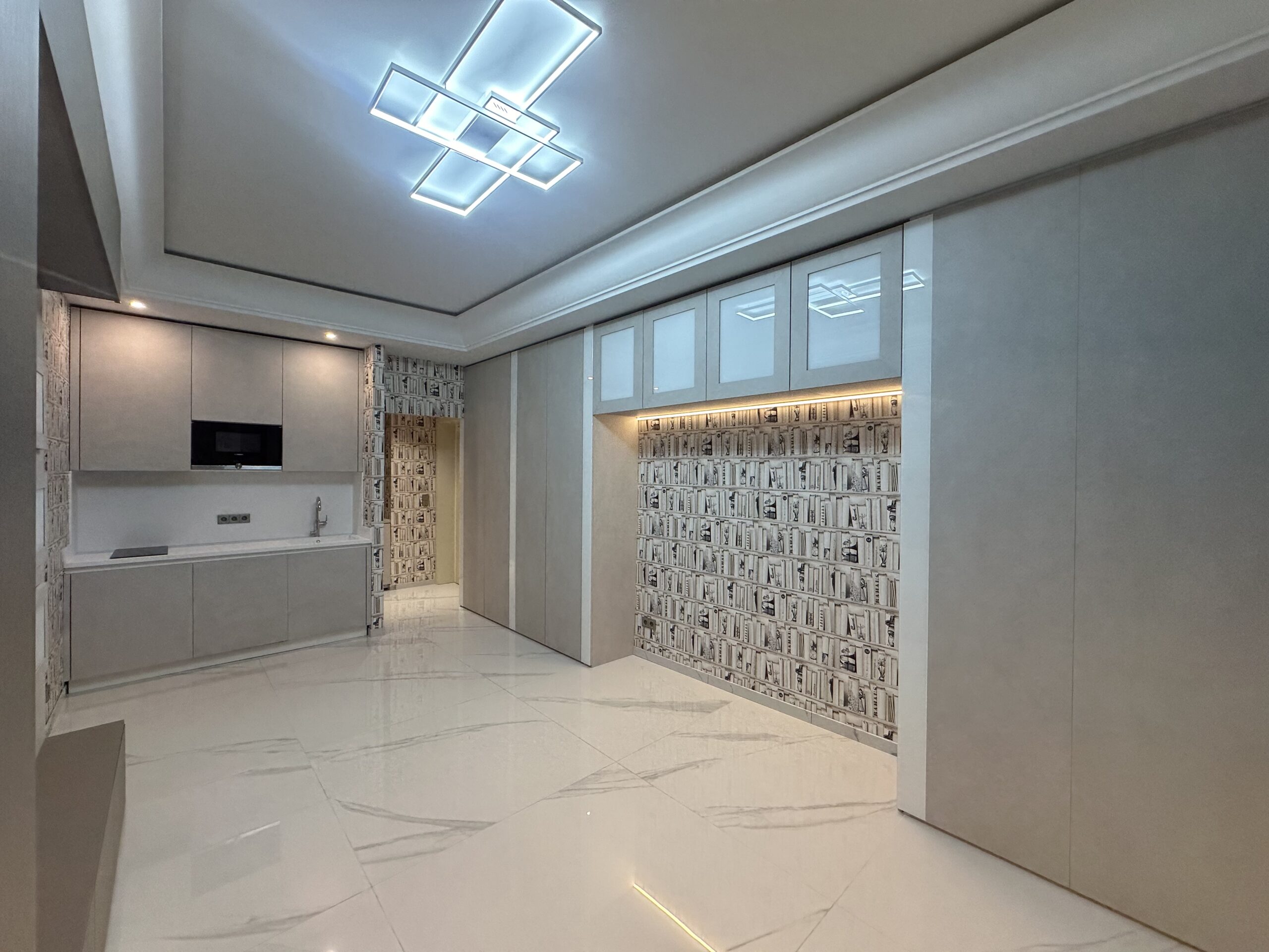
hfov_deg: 102.1
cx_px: 634
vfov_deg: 85.7
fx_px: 513
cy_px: 476
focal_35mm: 14
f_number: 2.2
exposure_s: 1/100
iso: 125
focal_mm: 2.22
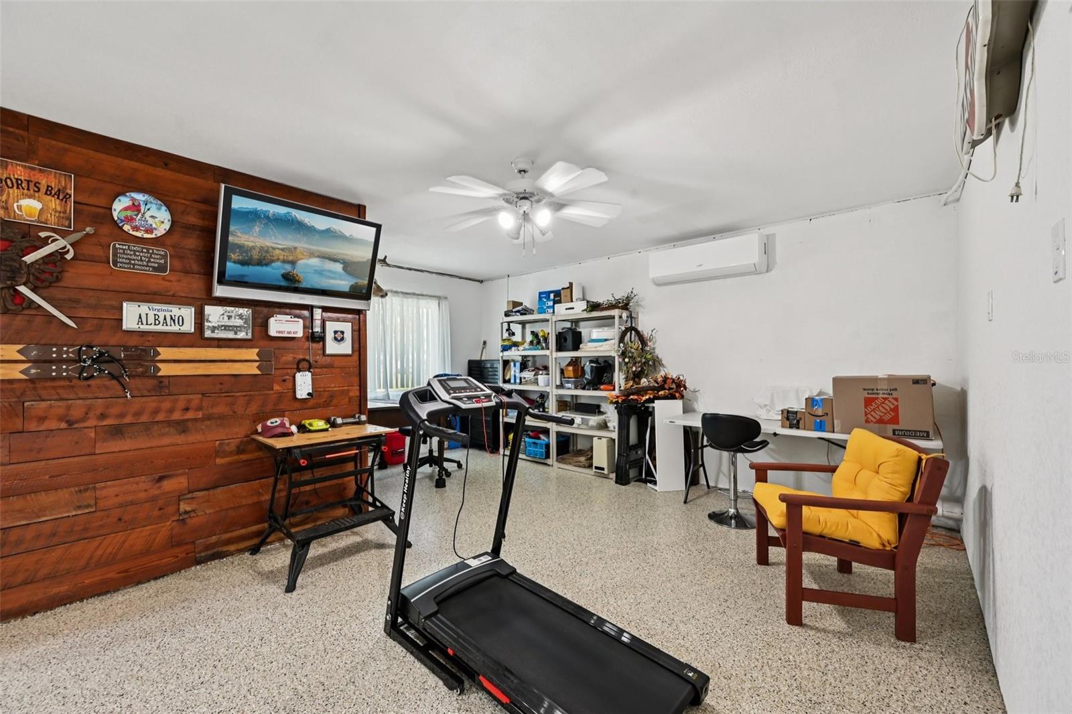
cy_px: 357
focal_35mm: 14
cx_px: 536
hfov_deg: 104.3
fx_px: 417
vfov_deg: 81.2
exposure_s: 1/20
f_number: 8
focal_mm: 14
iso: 400
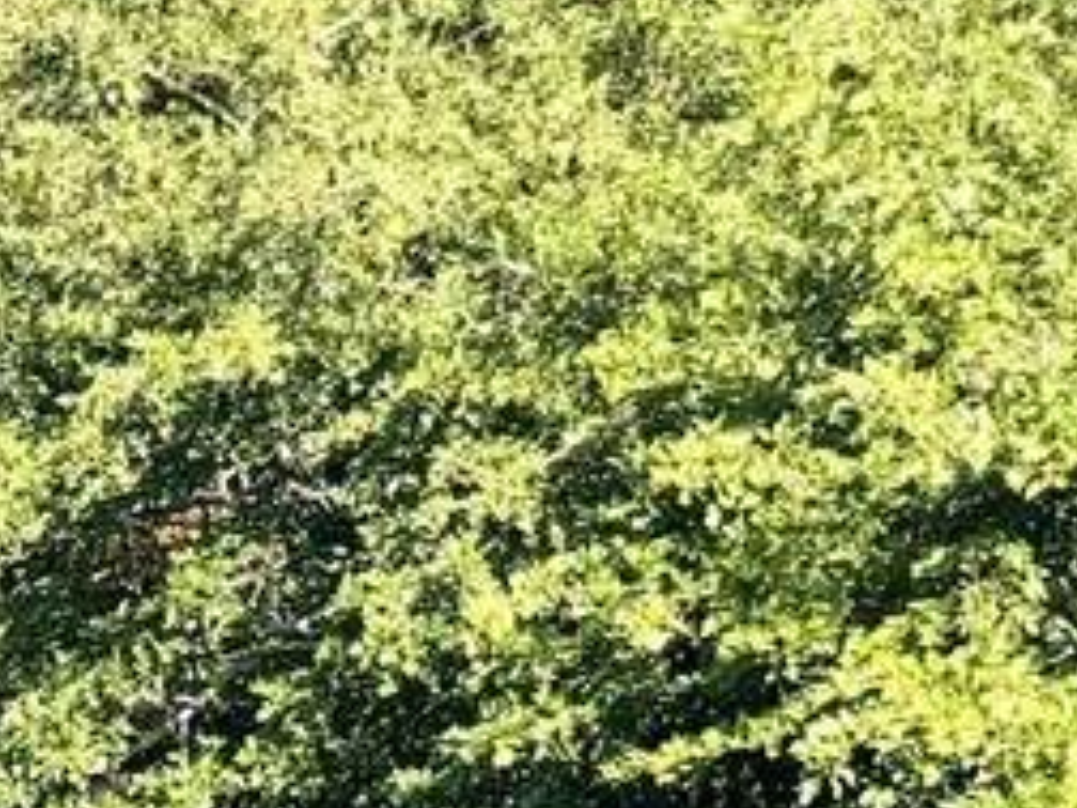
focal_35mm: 122
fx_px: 3796
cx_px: -992
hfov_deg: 13.9
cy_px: 1992
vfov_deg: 10.4
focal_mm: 6.76
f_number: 1.78
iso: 80
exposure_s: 1/1366
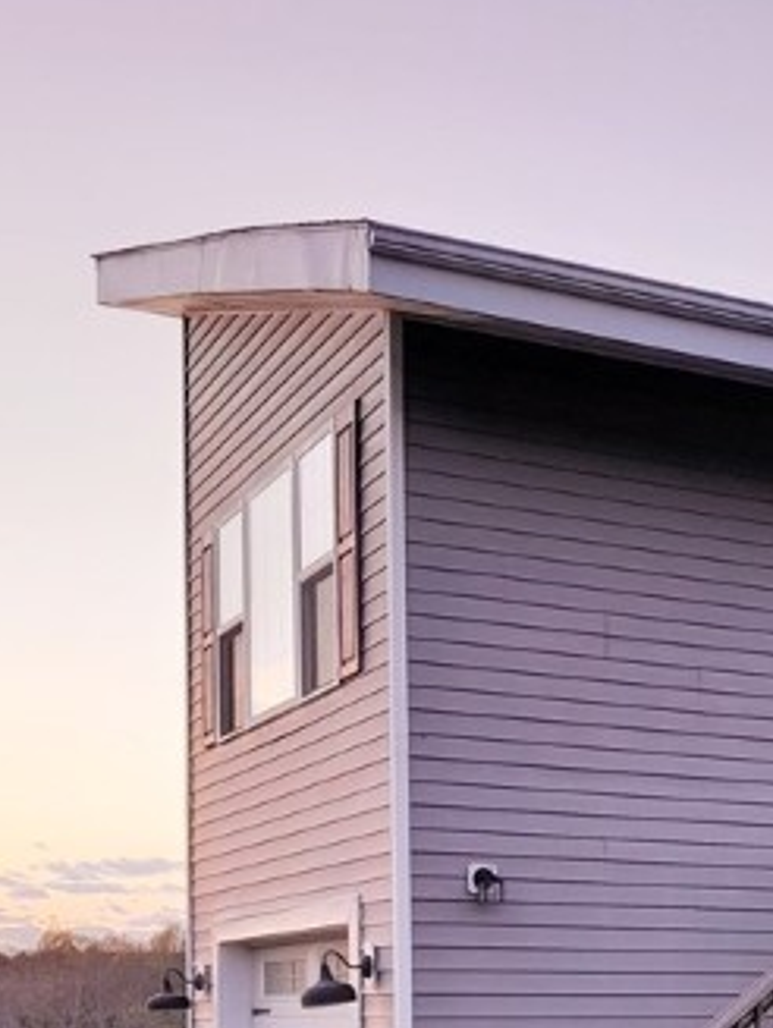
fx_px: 1813
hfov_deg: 23.5
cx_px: 679
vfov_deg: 29.5
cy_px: 1031
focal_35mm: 61
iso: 64
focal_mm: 3.98
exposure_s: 1/60.2
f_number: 1.8
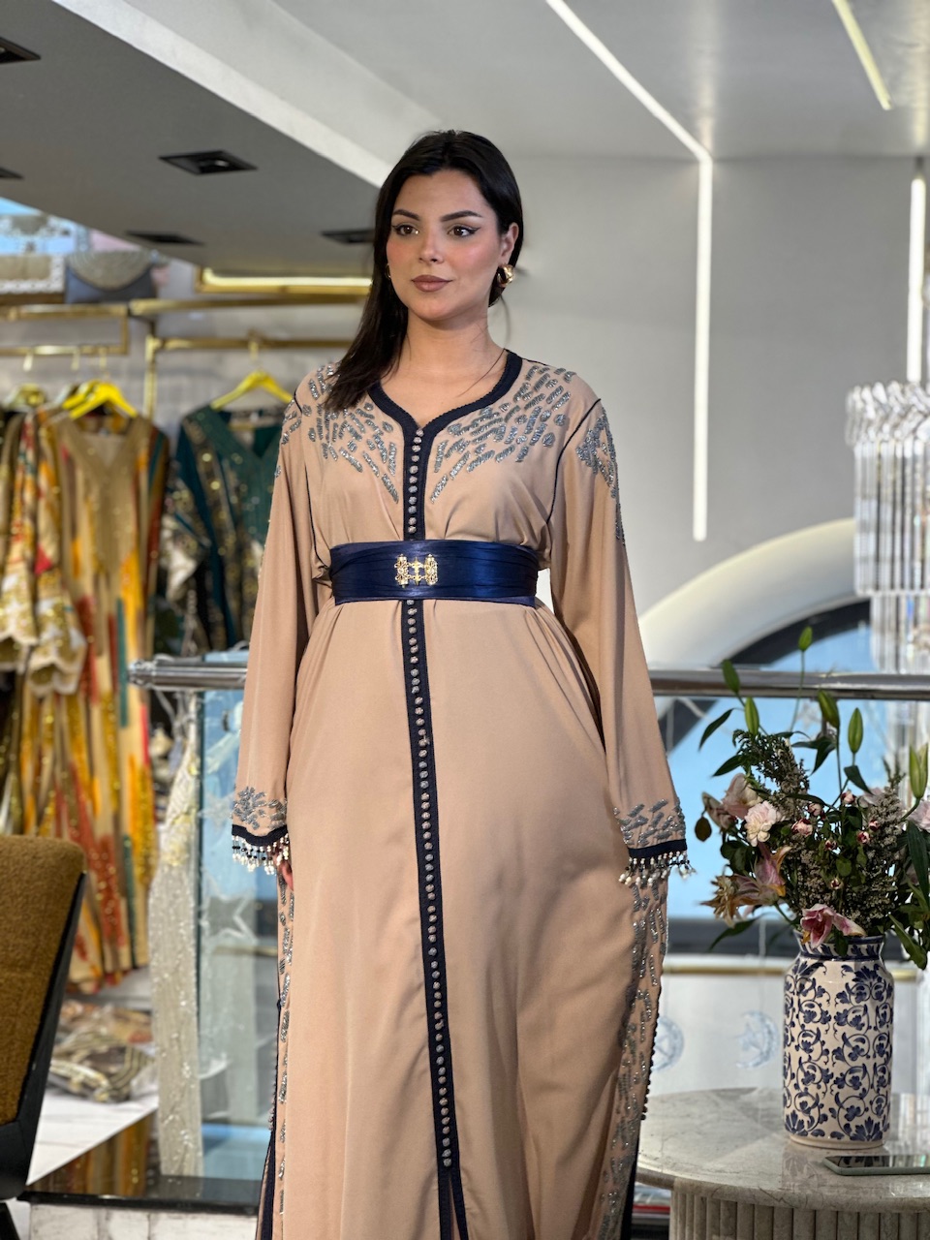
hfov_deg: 19.1
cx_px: 465
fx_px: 2758
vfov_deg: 25.3
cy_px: 620
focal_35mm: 77
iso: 80
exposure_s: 1/100
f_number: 2.8
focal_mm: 9
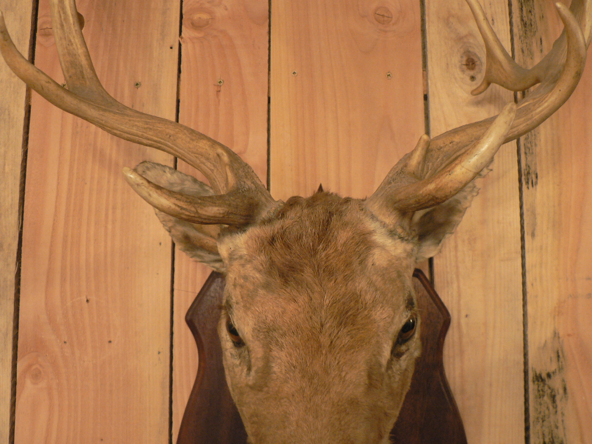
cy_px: 222
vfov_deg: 39.7
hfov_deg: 51.4
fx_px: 616
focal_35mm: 36
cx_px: 296
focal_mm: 6
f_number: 2.8
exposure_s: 1/15
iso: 200
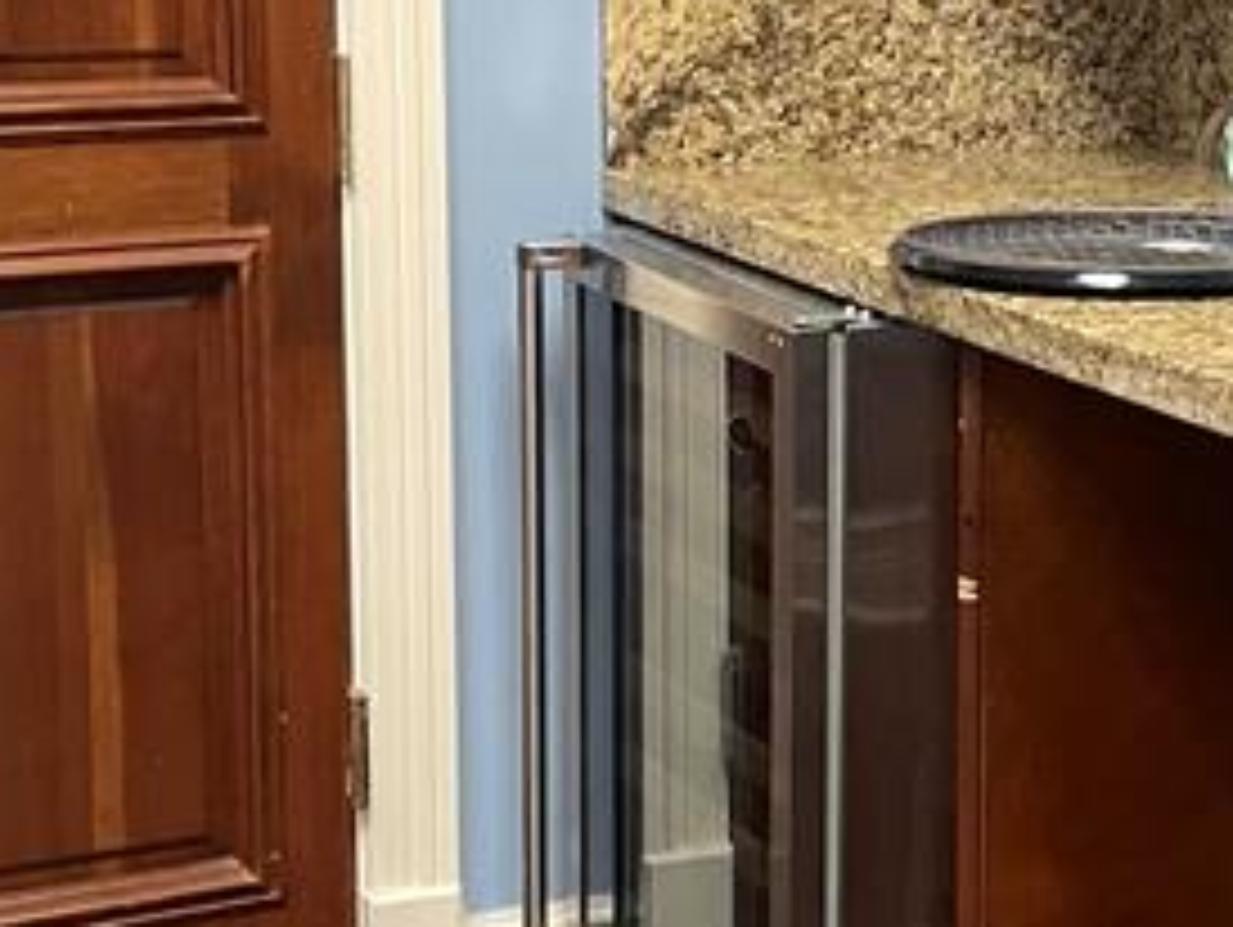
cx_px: 1170
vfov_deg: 15.2
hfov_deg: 19.7
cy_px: 310
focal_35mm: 97
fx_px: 3458
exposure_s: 1/60
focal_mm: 4.2
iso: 160
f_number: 1.6
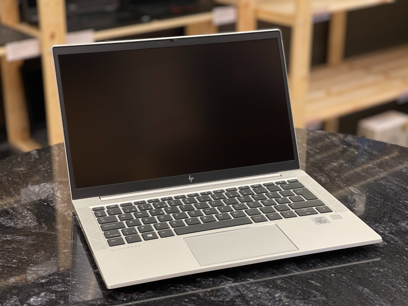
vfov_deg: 22.9
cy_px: 153
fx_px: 754
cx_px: 204
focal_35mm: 64
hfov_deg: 30.3
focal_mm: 7.5
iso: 250
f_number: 2.2
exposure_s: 1/66
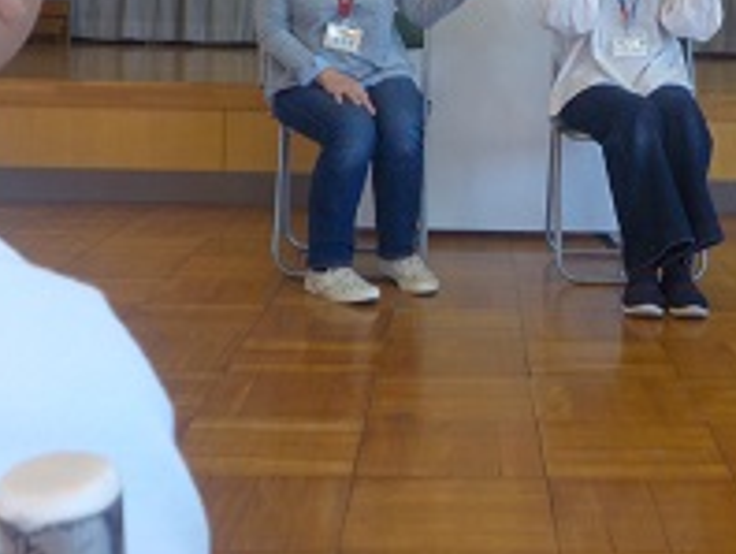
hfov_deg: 30.2
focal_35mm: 63
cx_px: 546
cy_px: 74
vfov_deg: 22.8
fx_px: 1341
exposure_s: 1/30
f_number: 3.3
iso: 160
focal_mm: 4.1
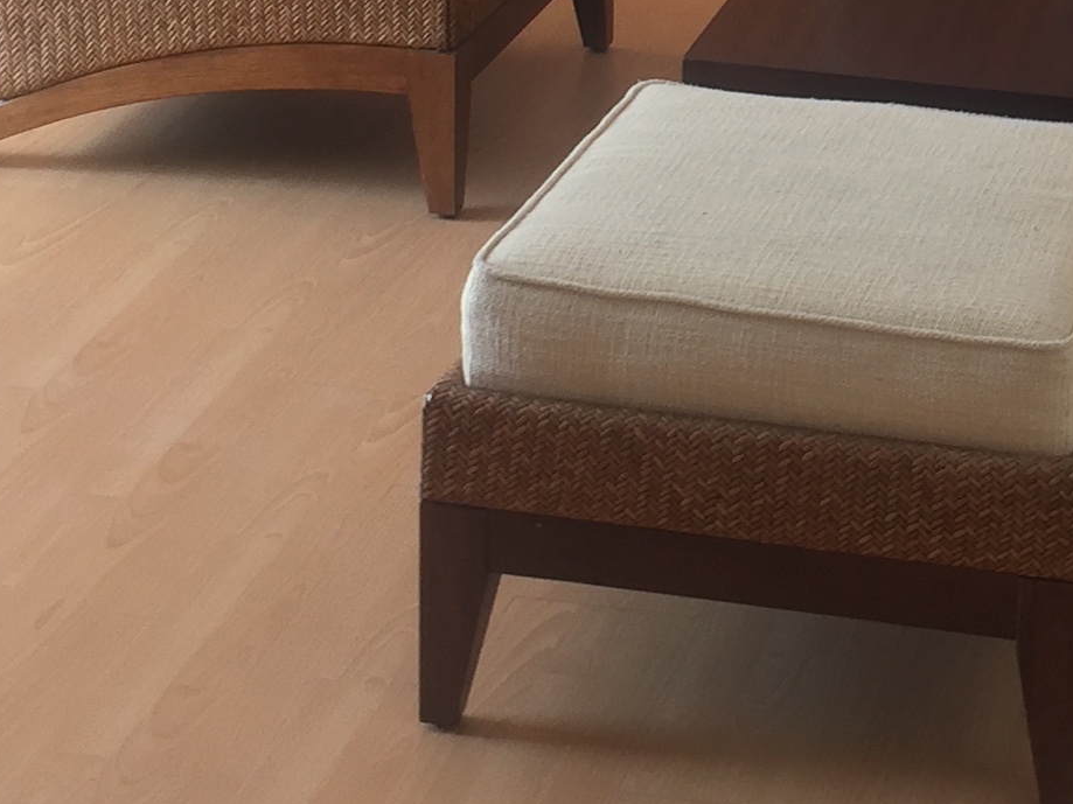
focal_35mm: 103
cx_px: 992
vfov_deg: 14.0
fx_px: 3192
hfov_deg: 18.7
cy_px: -153
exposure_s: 1/50
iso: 32
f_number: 2.2
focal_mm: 4.15
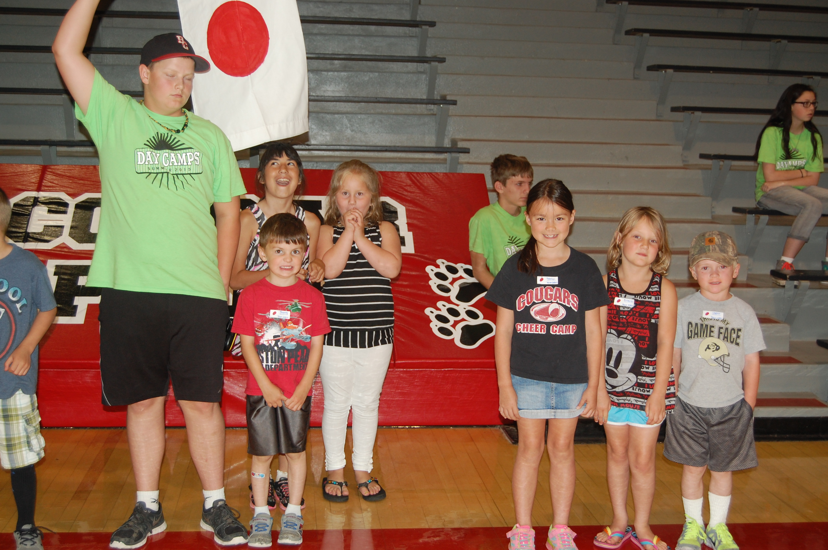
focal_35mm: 51
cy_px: 275
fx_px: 1172
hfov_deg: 38.9
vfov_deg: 26.4
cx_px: 414
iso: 400
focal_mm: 34
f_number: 4.5
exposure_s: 1/60
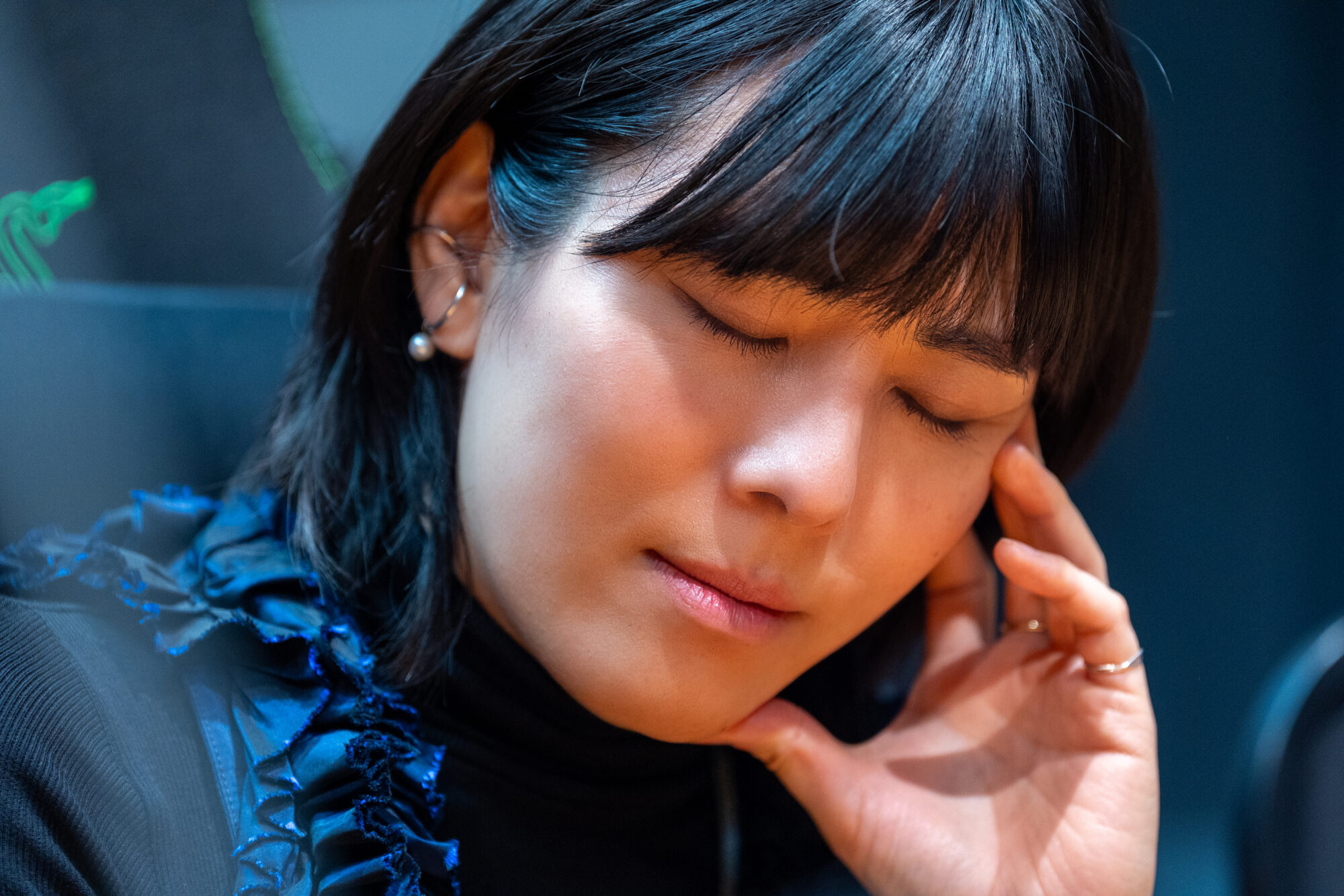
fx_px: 7466
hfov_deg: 10.3
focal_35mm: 200
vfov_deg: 6.9
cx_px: 672
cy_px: 448
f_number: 2.8
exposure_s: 1/200
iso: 2500
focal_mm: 200
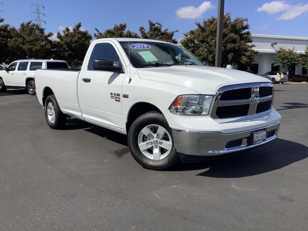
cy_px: 116
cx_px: 154
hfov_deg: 58.4
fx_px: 276
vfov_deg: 45.4
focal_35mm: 31
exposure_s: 1/2551
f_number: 2.4
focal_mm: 3.3
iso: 25
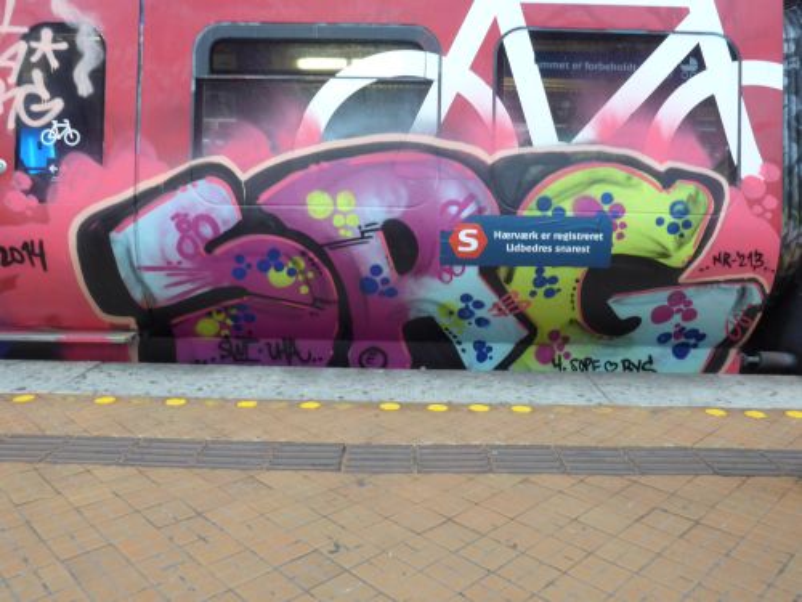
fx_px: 649
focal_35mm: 28
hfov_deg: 63.4
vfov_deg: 49.7
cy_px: 301
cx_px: 401
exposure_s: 1/20
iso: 400
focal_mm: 6
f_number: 6.3
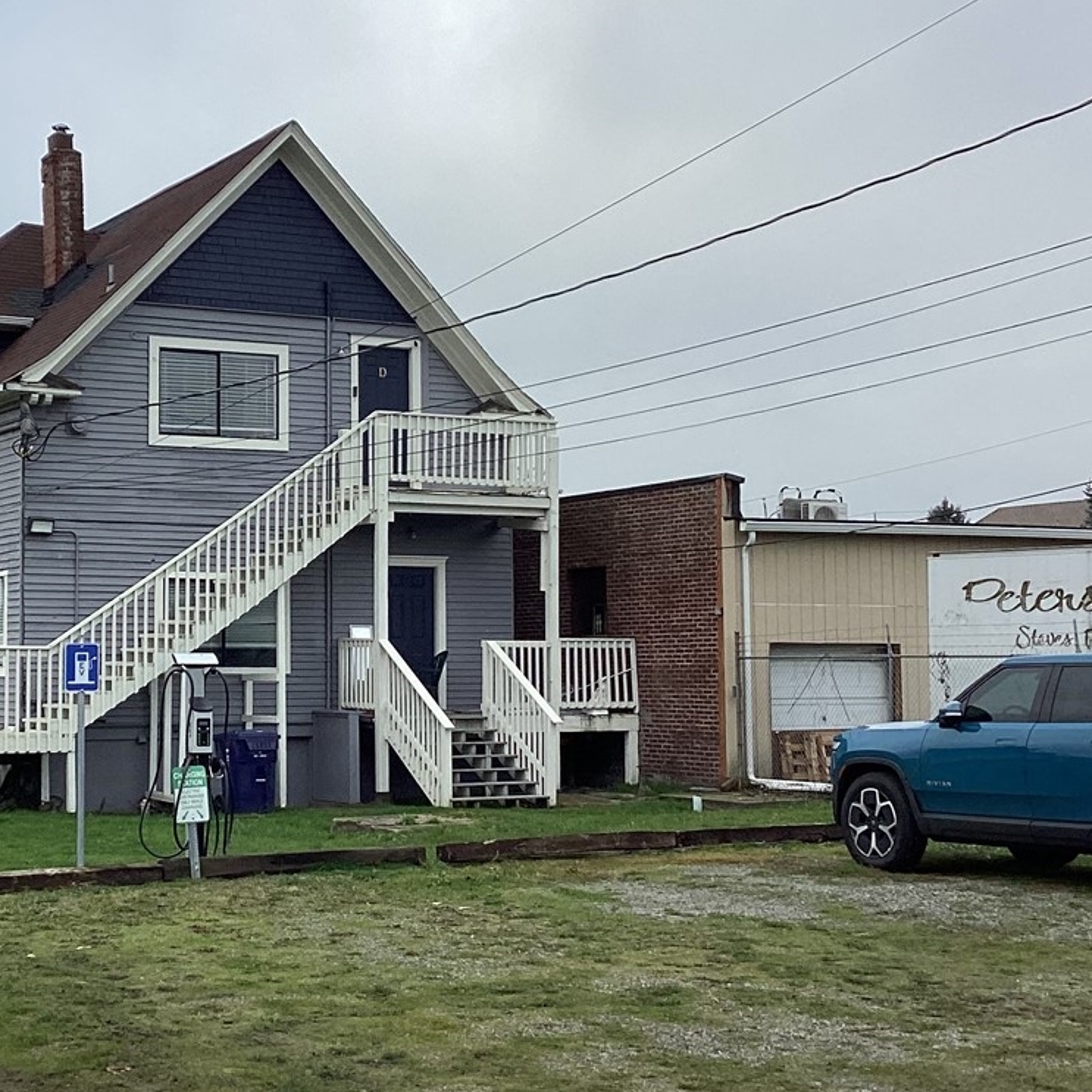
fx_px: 2106
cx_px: 307
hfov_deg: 28.7
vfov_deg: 29.1
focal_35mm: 59
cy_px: 497
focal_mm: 3.3
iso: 25
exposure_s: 1/251
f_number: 2.4
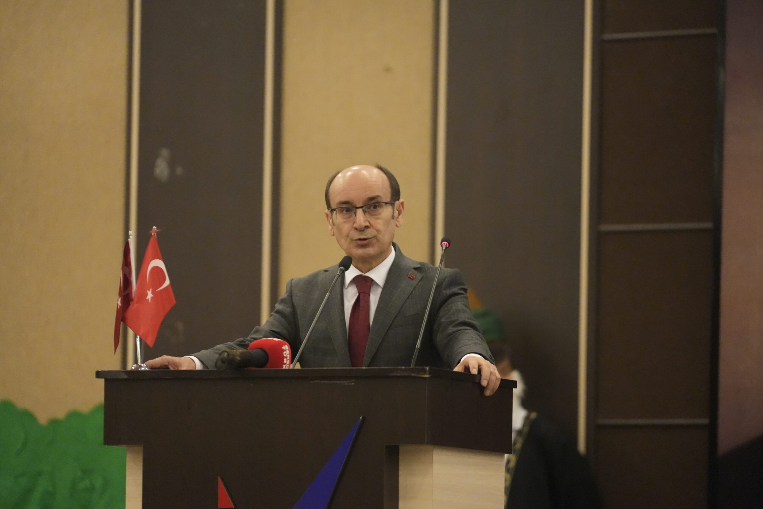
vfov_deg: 6.9
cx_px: 382
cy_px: 254
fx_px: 4239
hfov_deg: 10.3
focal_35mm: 200
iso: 10000
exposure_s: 1/200
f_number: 2.8
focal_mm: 200
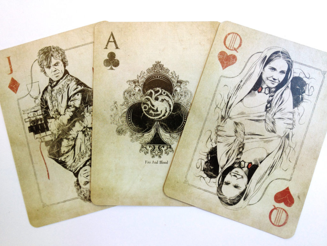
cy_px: 123
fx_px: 331
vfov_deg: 40.7
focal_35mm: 35
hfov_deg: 52.6
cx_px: 164
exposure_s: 1/40
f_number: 2.4
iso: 50
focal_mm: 4.28
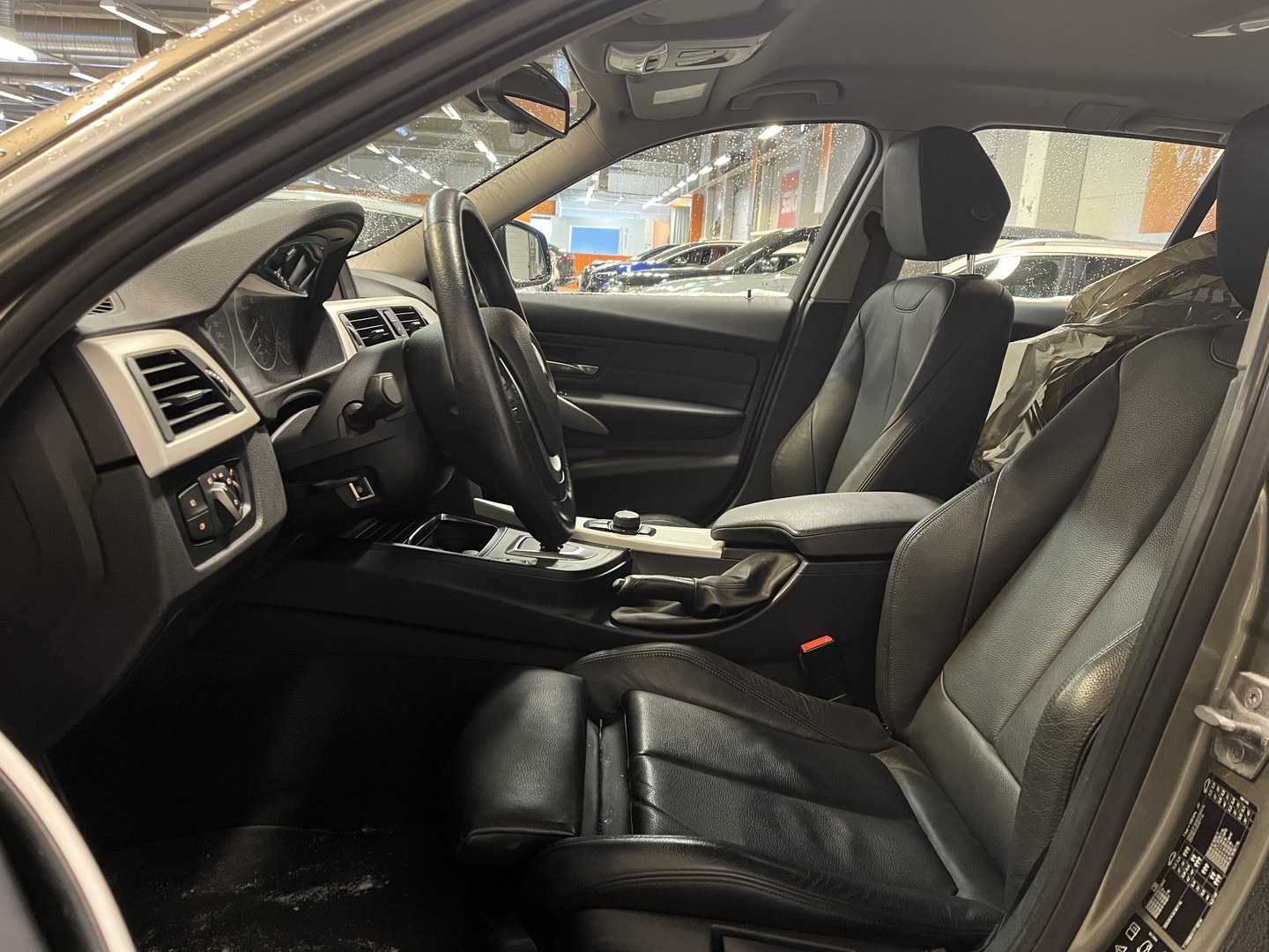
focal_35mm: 26
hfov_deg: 67.3
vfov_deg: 53.1
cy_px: 476
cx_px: 634
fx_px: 953
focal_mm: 5.1
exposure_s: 1/33
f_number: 1.6
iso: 500
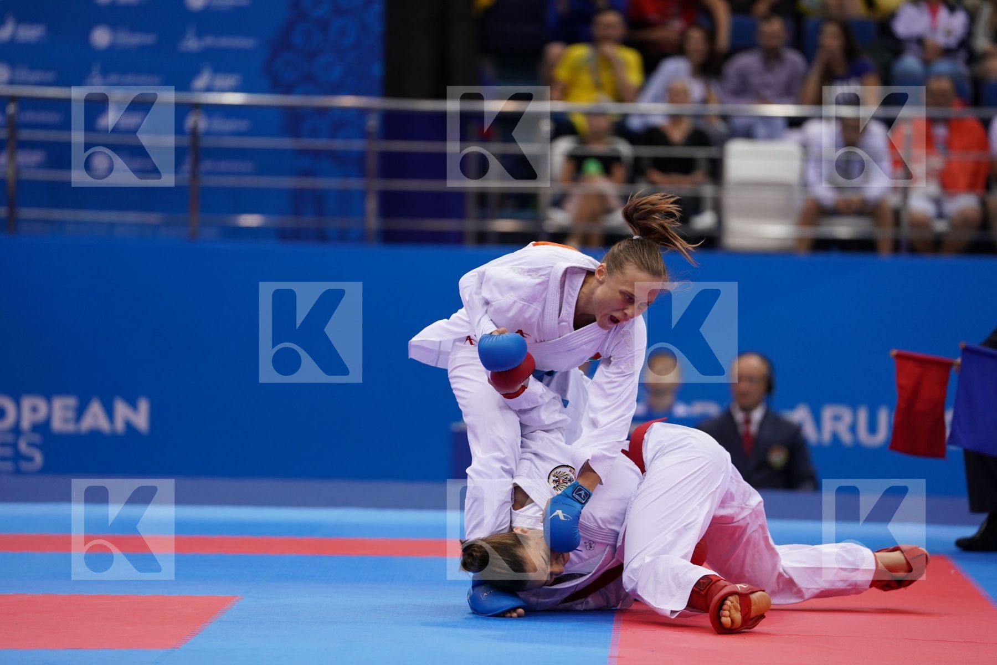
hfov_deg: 10.3
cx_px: 498
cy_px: 332
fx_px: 5538
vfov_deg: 6.9
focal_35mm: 200
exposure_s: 1/1000
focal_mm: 200
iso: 1000
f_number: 2.8
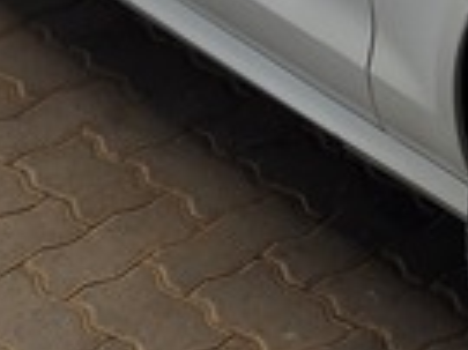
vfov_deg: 8.1
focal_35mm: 175
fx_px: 2364
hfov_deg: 10.4
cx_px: 929
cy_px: -340
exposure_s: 1/61.5
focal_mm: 6.25
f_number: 1.7
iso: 16
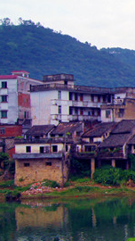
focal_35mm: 94
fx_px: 598
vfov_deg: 22.6
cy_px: 87
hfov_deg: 10.6
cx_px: 345
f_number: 6.3
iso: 100
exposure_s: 1/400
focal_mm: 18
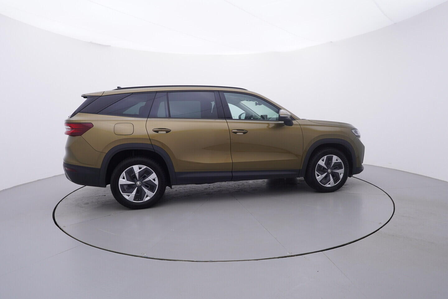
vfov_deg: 56.2
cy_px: 150
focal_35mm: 22
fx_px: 280
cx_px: 224
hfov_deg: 77.3
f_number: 5
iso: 200
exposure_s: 1/80
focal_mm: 15
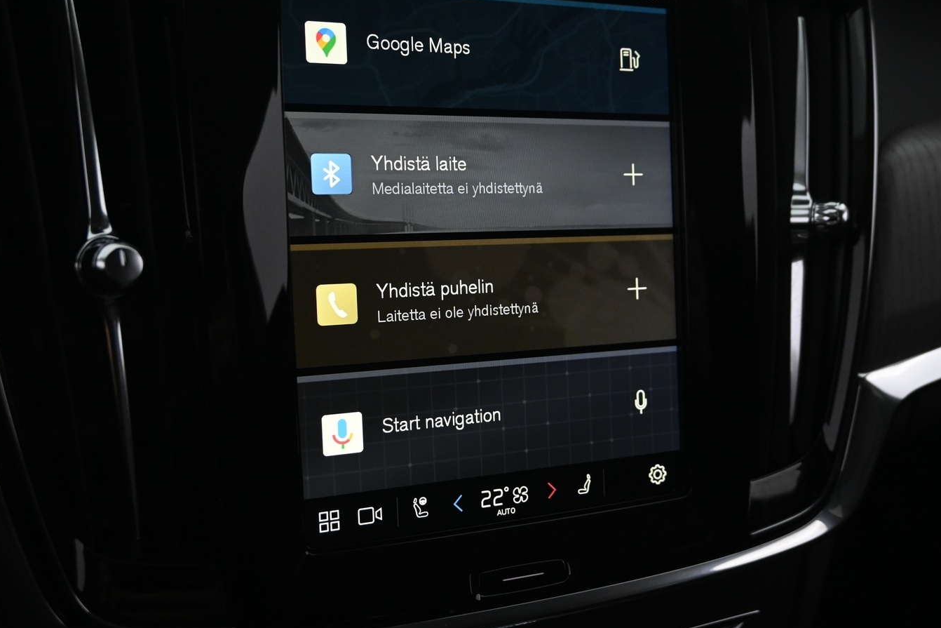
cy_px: 286
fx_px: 923
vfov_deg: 37.5
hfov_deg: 54.0
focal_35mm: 35
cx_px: 492
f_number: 3.8
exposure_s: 1/40
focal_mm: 19.5
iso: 1600
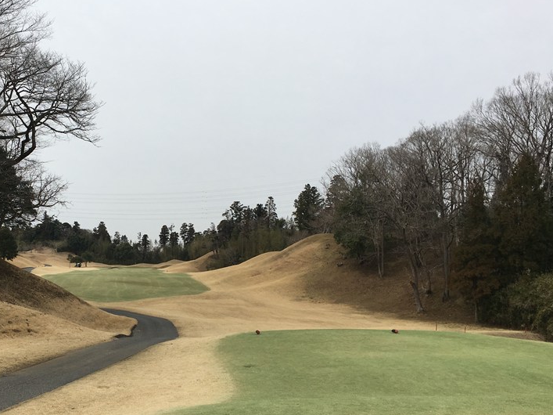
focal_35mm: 42
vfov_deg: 34.3
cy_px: 242
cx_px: 170
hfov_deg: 43.9
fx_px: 671
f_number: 2.2
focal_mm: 4.15
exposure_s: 1/2747
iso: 25
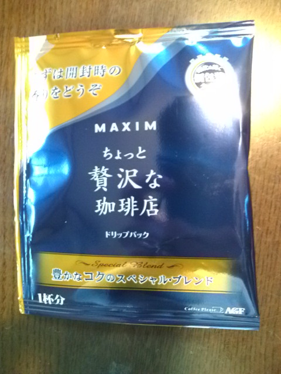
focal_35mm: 32
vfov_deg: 56.8
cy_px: 187
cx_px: 140
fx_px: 346
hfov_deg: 44.2
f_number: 2.8
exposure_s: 1/3.85
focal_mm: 3.3
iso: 233
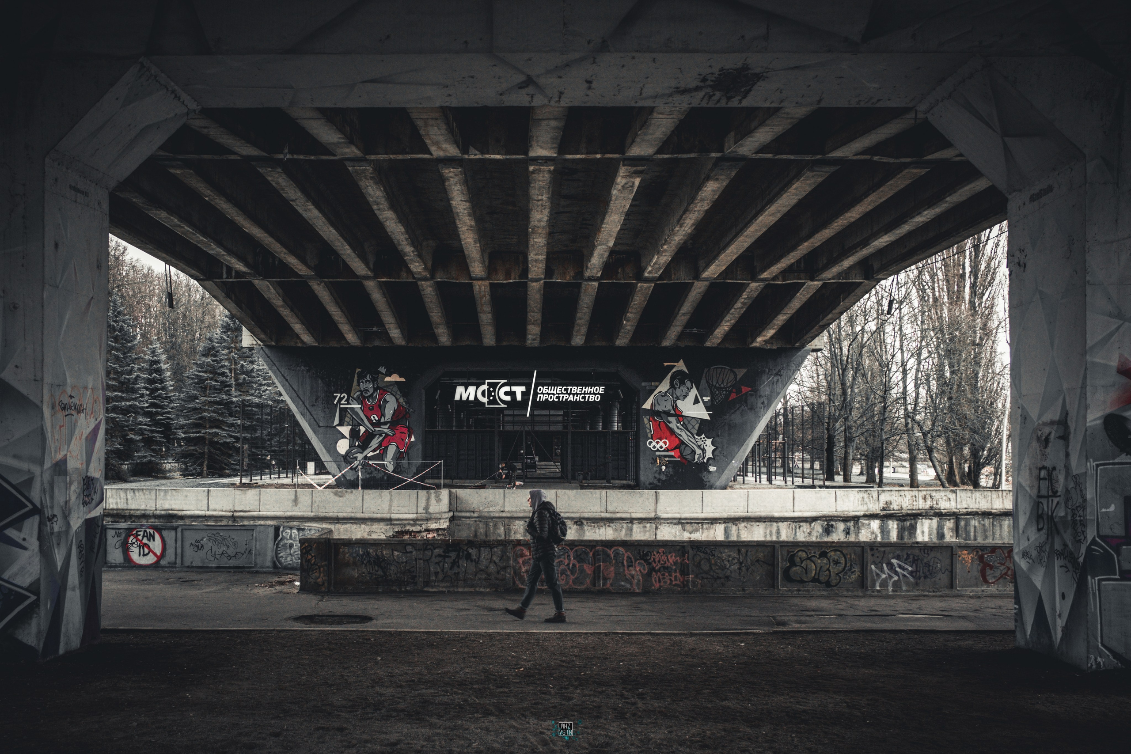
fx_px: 1100
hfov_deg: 54.4
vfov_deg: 37.9
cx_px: 566
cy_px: 377
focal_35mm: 35
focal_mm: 23.5
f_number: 4
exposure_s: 1/125
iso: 1600
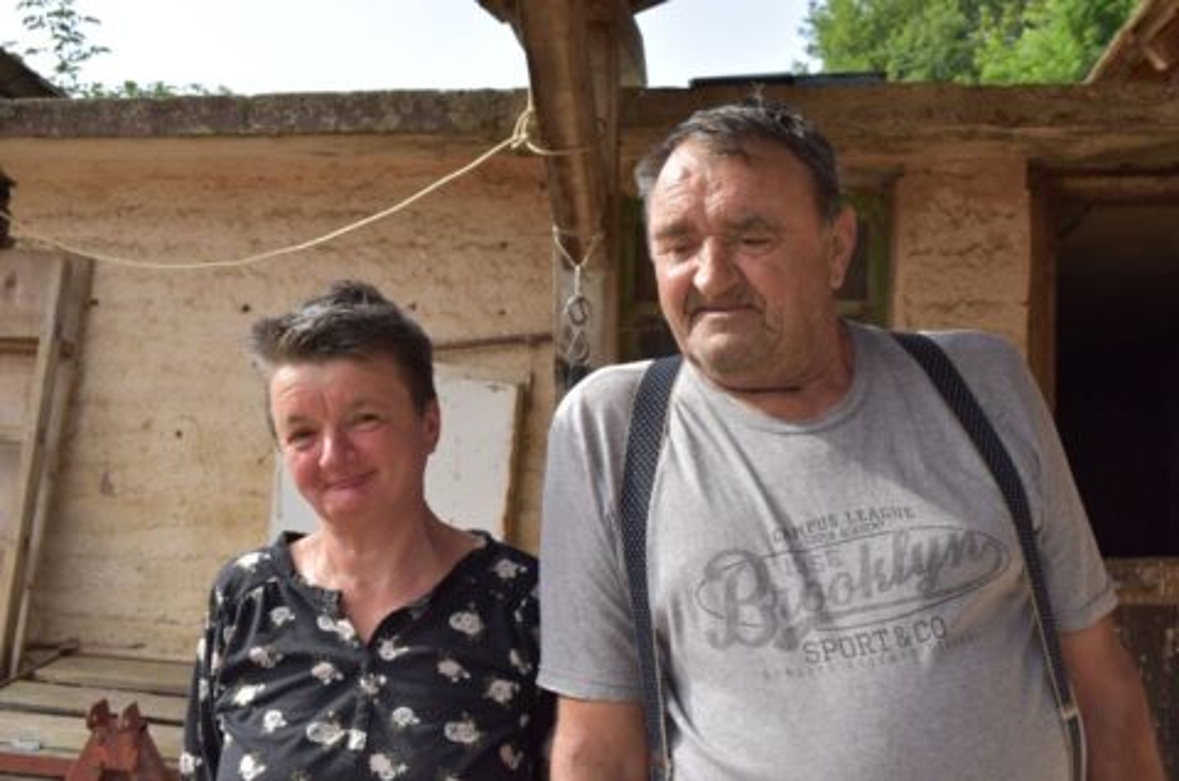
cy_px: 390
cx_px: 590
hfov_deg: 48.0
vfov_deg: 32.9
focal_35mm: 40
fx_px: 1324
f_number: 8
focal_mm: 27
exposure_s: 1/250
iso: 200
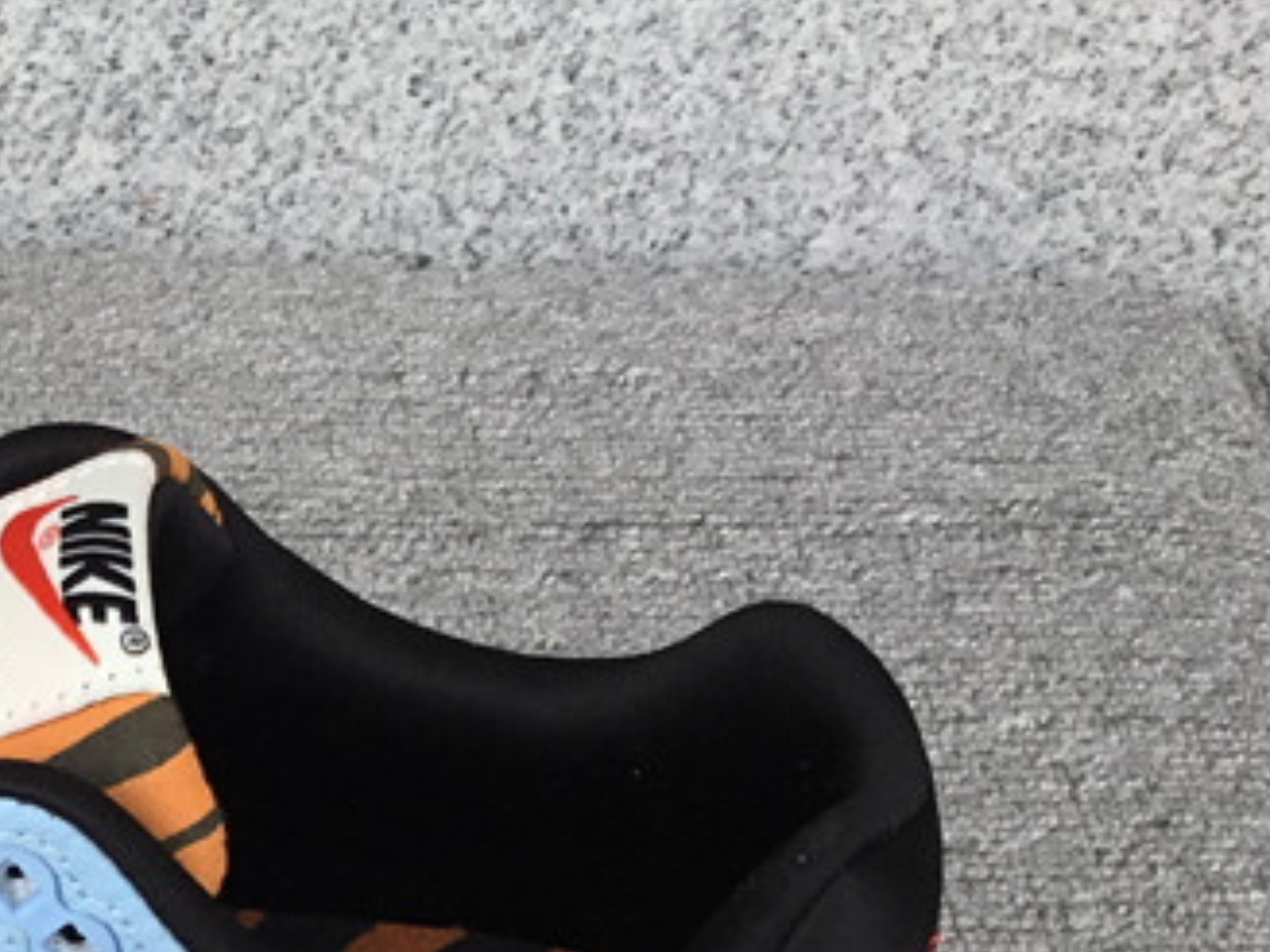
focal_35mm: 85
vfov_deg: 16.4
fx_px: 3119
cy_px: 1244
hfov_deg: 21.4
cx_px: -256
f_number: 2.4
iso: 25
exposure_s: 1/399
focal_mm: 3.3
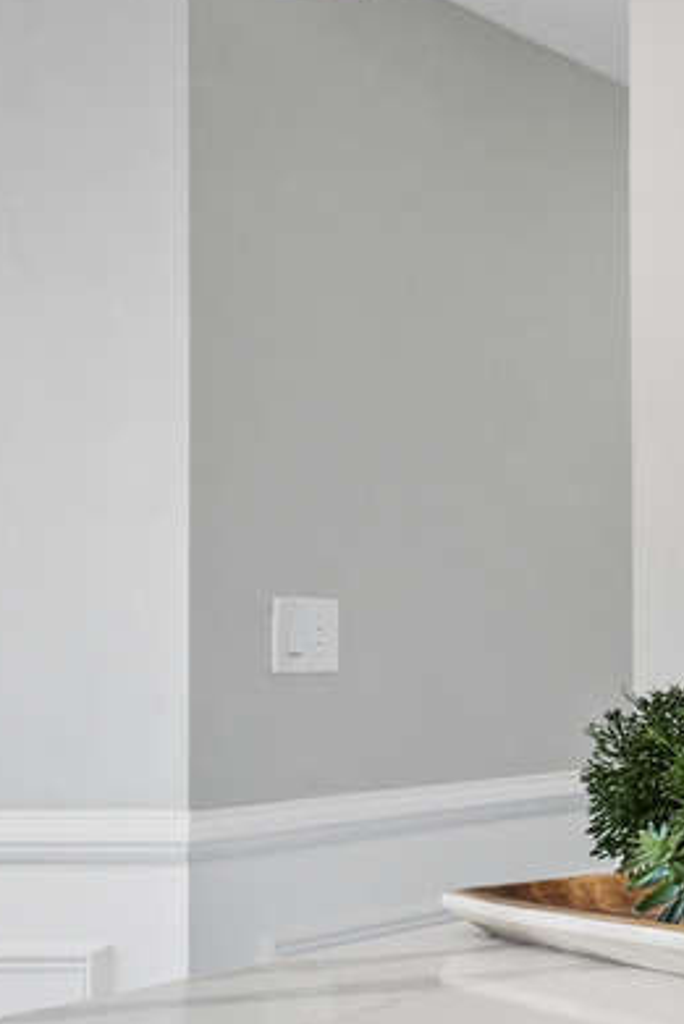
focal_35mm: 58
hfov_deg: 13.5
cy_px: 663
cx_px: 1790
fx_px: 1651
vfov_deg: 34.2
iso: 400
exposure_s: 1/30
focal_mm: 14
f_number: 8
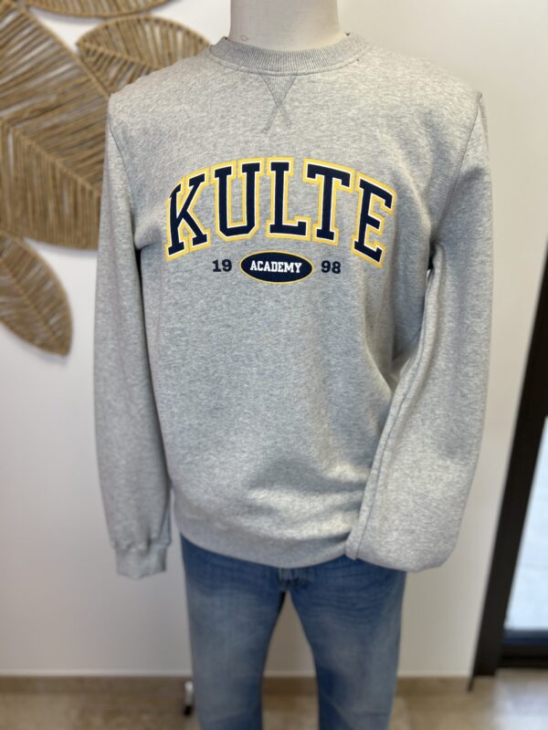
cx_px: 274
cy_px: 365
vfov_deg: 67.3
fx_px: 549
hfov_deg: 53.1
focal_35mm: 26
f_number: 1.5
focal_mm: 5.7
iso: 32
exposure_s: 1/100
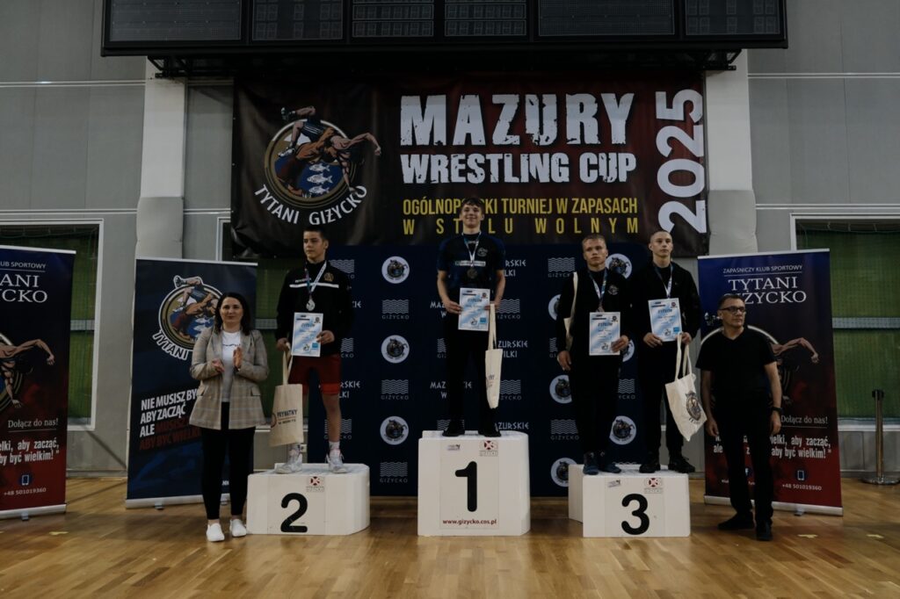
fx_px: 675
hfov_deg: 67.4
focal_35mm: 27
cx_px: 450
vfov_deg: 47.9
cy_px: 300
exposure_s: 1/125
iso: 800
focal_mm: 18
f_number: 3.2
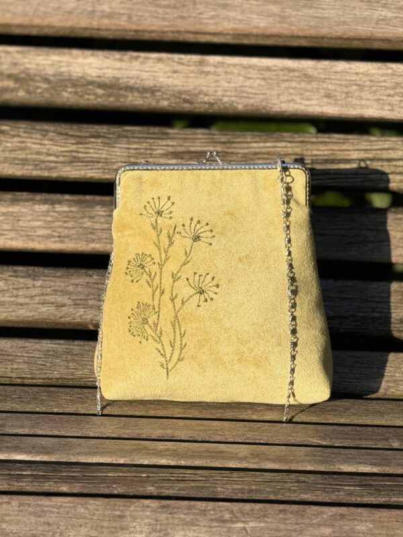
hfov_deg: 12.3
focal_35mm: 120
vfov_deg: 16.4
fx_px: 1863
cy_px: 268
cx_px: 202
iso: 64
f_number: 2.8
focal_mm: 15.66
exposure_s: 1/759
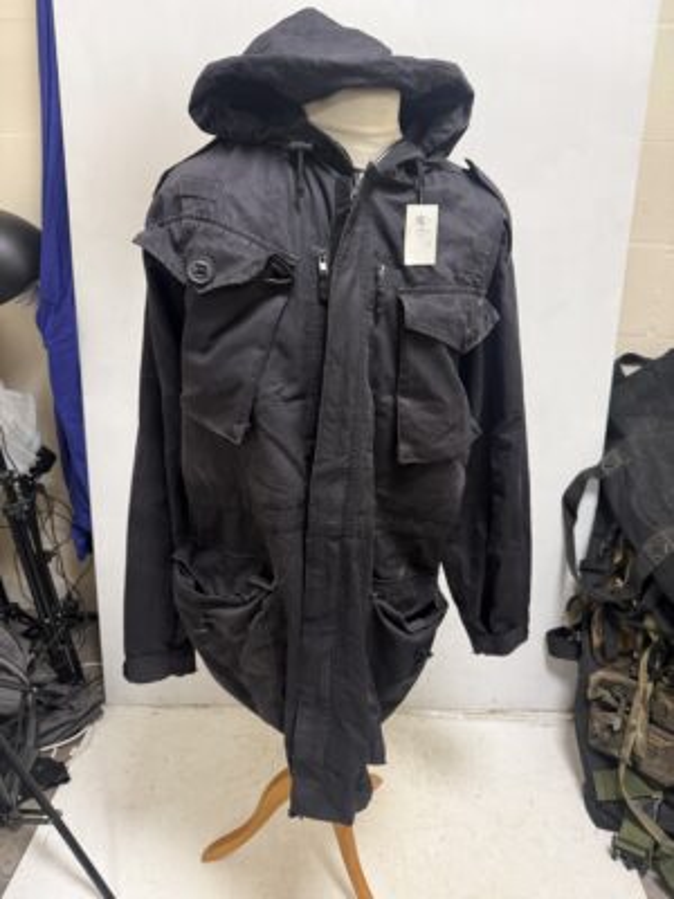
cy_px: 450
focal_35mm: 24
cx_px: 337
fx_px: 623
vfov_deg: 71.6
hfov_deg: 56.8
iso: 250
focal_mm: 6.76
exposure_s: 1/50
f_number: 1.78
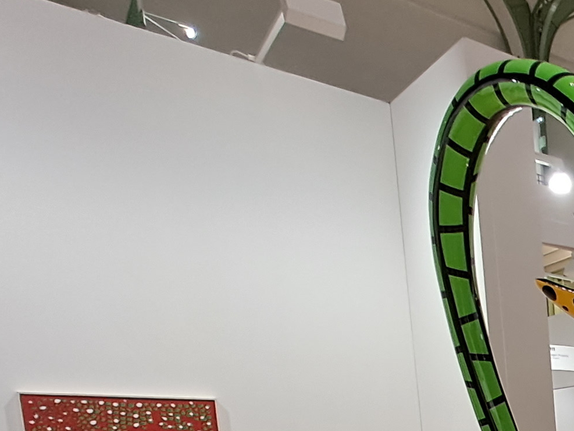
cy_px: 545
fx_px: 713
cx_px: 863
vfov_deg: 28.3
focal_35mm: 43
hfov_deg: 28.4
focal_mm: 1.42
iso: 160
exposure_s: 1/50
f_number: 2.2
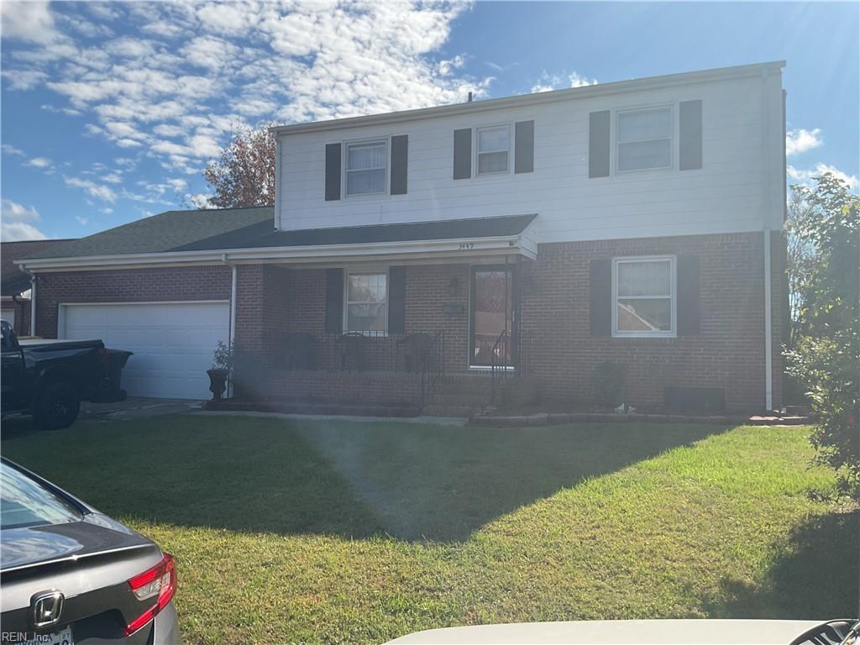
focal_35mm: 29
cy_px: 322
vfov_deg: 48.2
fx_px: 720
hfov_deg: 61.7
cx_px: 430
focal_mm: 3
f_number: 1.8
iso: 16
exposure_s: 1/1912
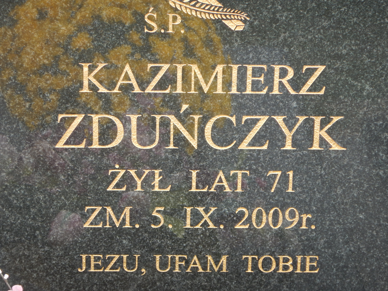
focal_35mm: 120
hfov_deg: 16.4
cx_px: 194
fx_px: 1345
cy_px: 146
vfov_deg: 12.3
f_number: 4.9
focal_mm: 21.5
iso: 125
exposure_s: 1/60
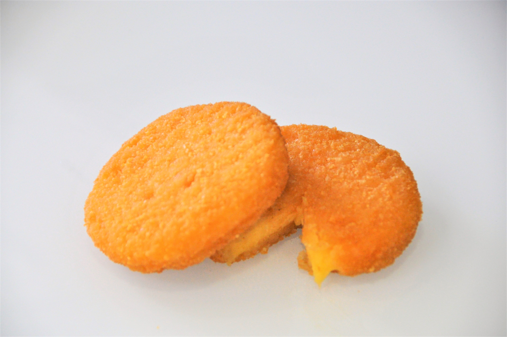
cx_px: 254
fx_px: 3165
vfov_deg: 6.1
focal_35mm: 225
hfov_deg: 9.2
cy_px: 168
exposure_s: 1/250
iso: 1600
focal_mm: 150
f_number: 5.6
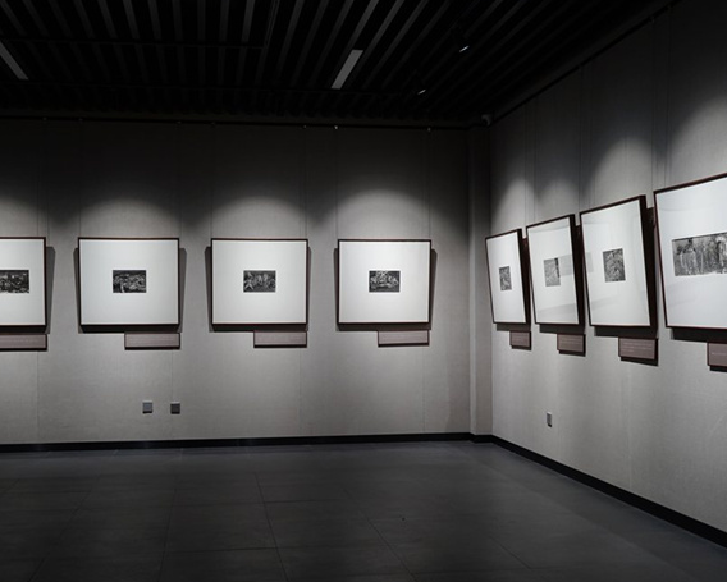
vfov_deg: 40.2
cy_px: 286
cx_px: 375
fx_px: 797
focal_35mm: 37
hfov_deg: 49.1
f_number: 4
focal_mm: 32
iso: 800
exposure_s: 1/100
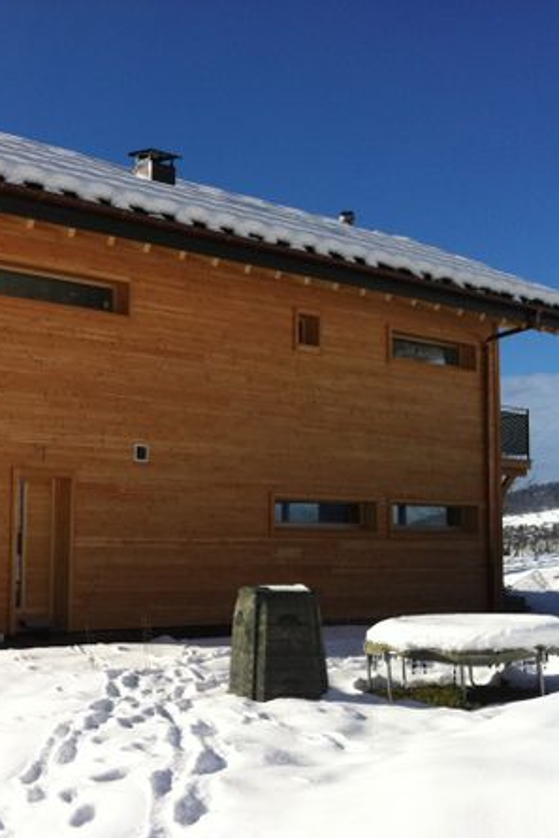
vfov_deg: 40.3
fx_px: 1140
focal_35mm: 49
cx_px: 56
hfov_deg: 26.6
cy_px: 418
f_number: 2.8
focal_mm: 3.85
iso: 80
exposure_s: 1/2320
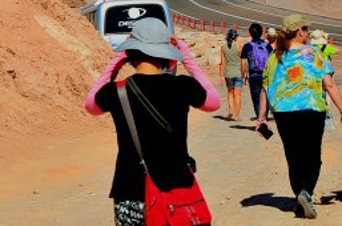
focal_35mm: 187
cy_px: -5
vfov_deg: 7.3
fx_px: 1772
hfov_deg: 11.0
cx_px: 257
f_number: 9
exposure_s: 1/250
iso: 100
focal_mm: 50
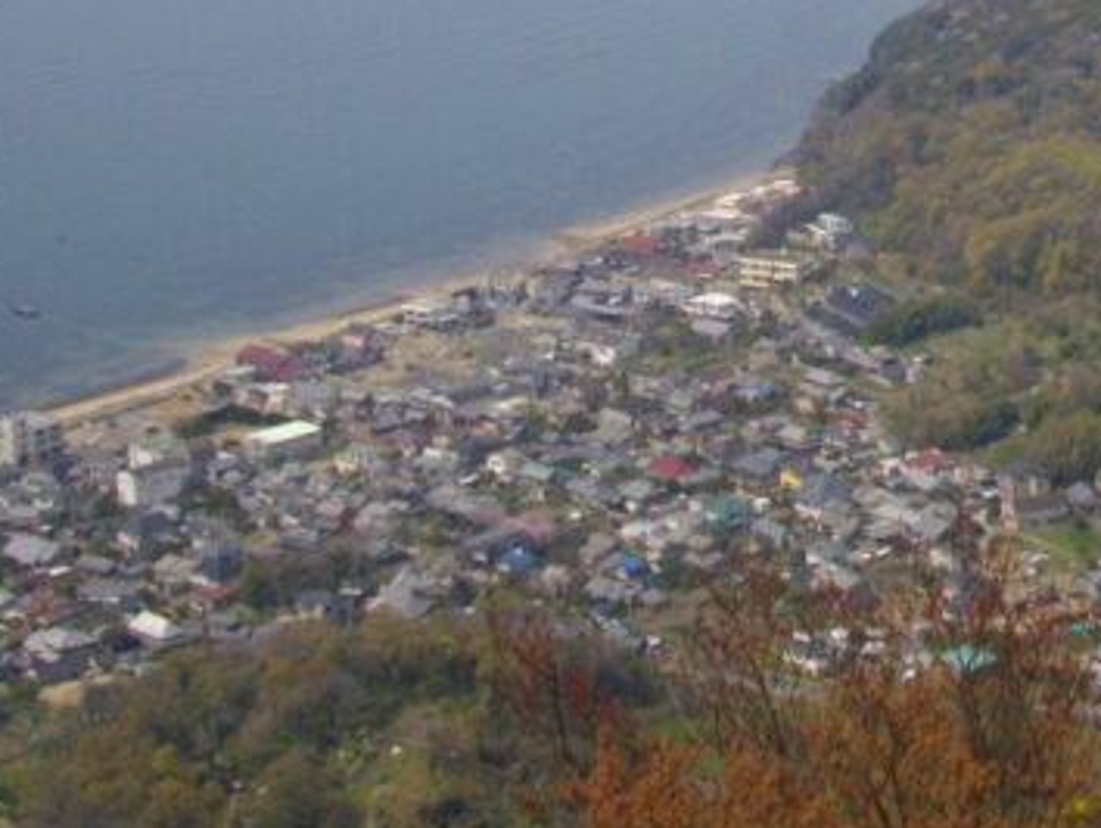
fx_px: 3406
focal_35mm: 107
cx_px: 1073
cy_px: -261
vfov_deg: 13.3
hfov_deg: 18.0
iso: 100
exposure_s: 1/500
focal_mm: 6.2
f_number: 5.6
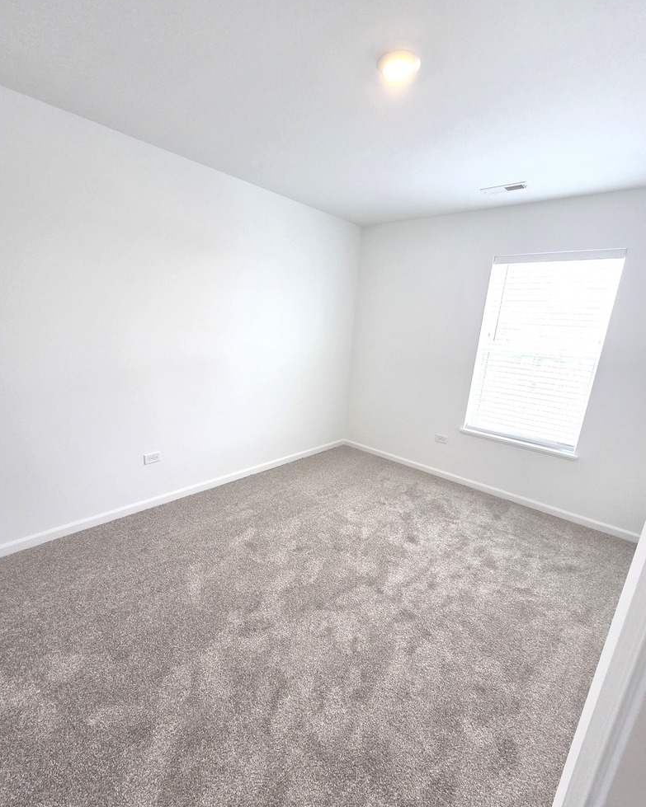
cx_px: 314
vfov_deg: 100.6
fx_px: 335
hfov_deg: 87.9
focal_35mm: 14
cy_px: 421
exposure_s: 1/120
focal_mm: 2.2
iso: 80
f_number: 2.2
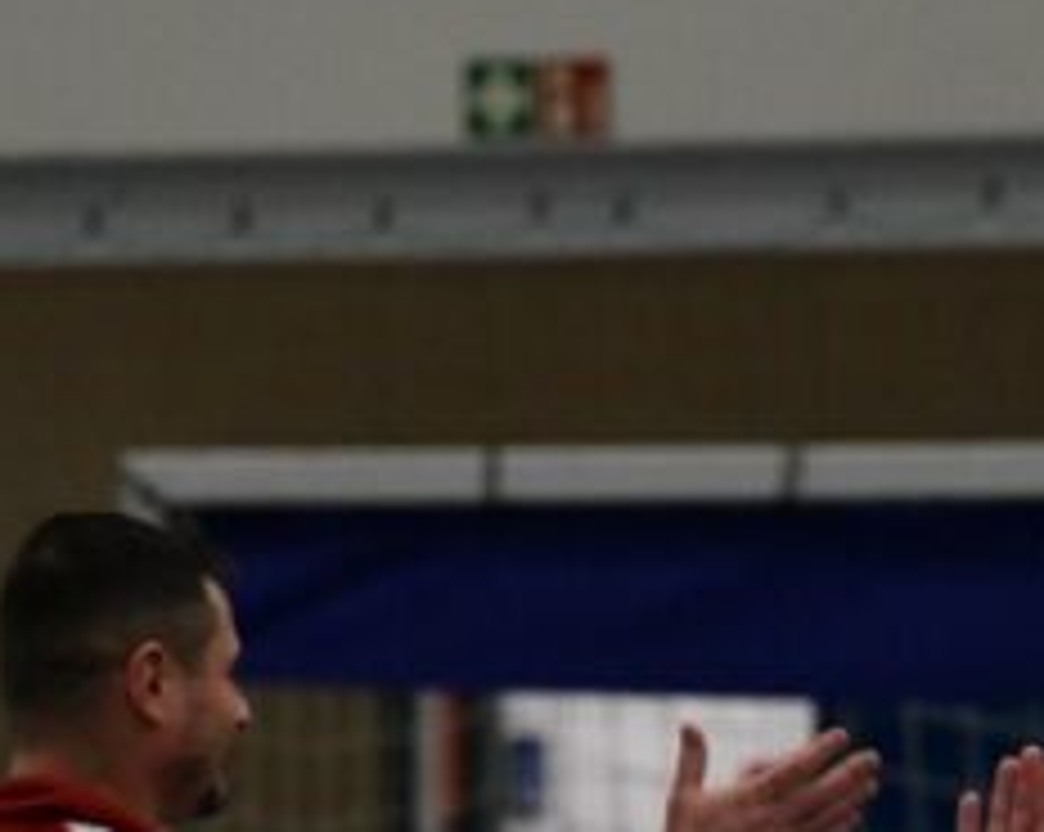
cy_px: 1403
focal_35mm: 518
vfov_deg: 3.0
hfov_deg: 3.7
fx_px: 15985
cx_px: 1134
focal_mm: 125
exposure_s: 1/1250
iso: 5000
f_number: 2.8
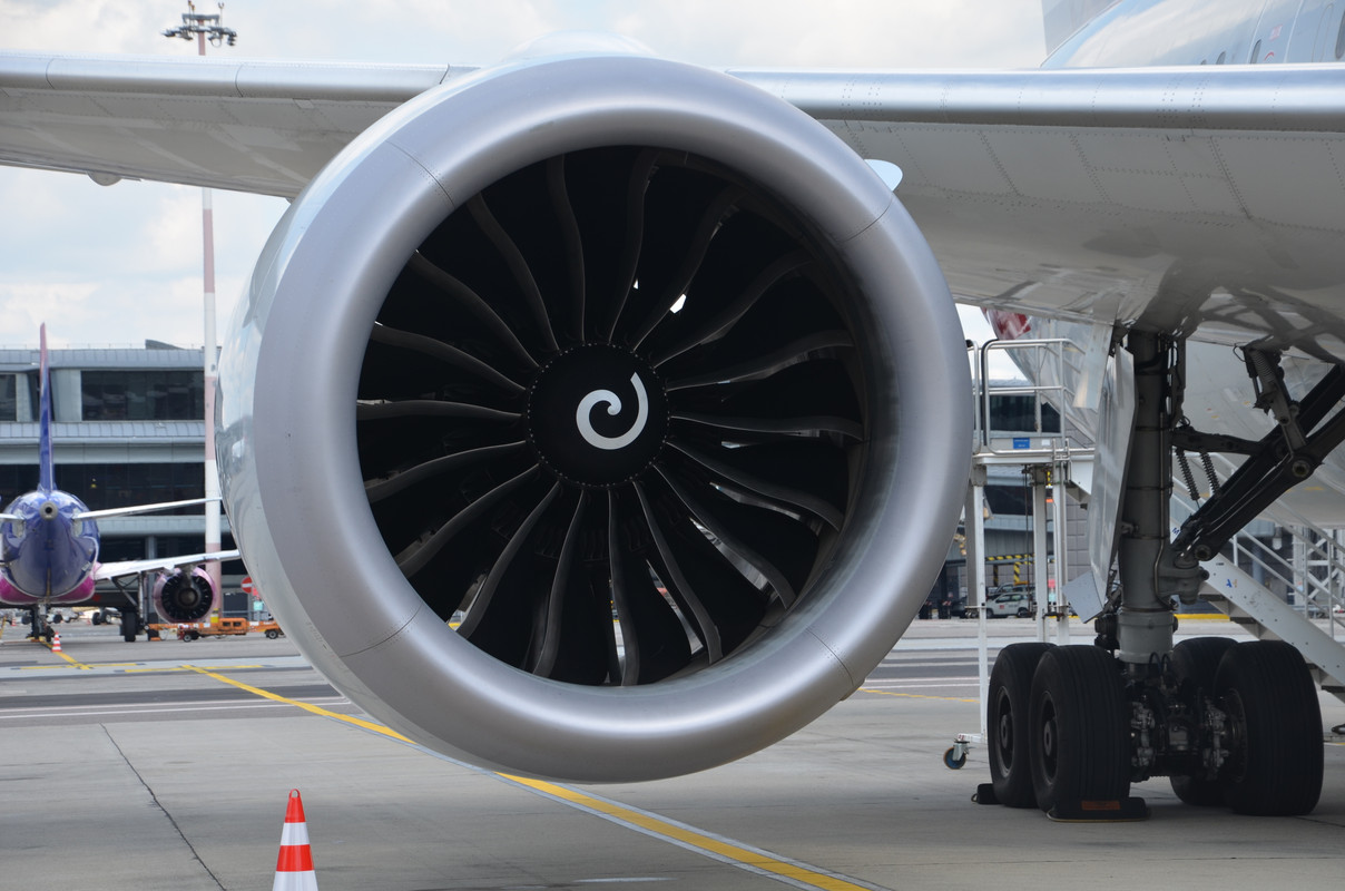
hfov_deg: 16.1
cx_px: 672
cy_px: 446
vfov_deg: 10.7
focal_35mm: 128
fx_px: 4753
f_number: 8
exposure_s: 1/250
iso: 160
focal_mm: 85
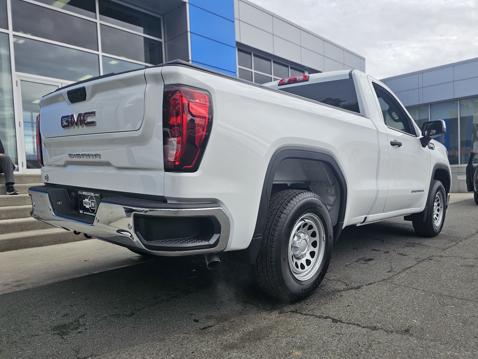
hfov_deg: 67.3
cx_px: 252
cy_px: 201
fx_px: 359
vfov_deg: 52.9
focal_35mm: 26
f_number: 1.7
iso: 10
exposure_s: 1/664
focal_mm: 6.3
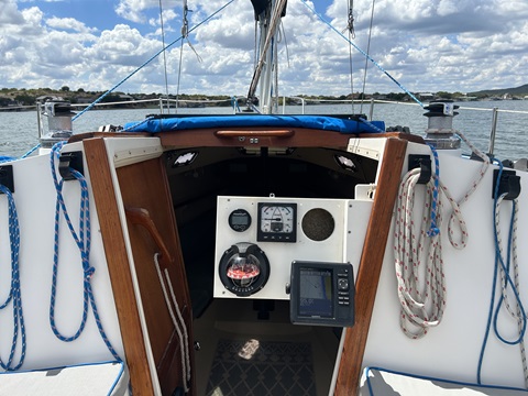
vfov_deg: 53.1
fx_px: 397
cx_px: 264
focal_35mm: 26
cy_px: 198
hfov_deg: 67.3
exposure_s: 1/5076
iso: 50
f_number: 1.5
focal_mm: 5.7
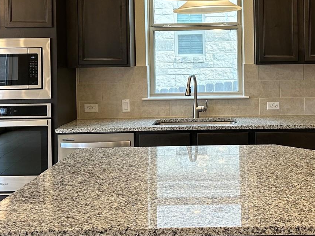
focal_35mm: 62
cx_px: 213
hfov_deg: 30.9
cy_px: 60
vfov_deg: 23.4
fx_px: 564
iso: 125
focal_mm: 5.7
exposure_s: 1/120
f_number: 1.5
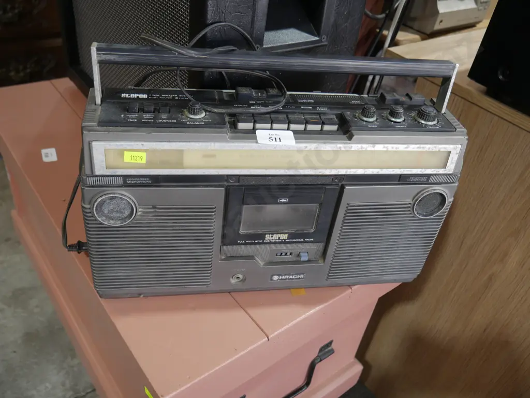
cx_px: 265
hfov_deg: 59.9
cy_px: 199
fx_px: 460
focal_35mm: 30
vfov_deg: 46.8
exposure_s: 1/60
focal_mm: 15
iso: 320
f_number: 3.6
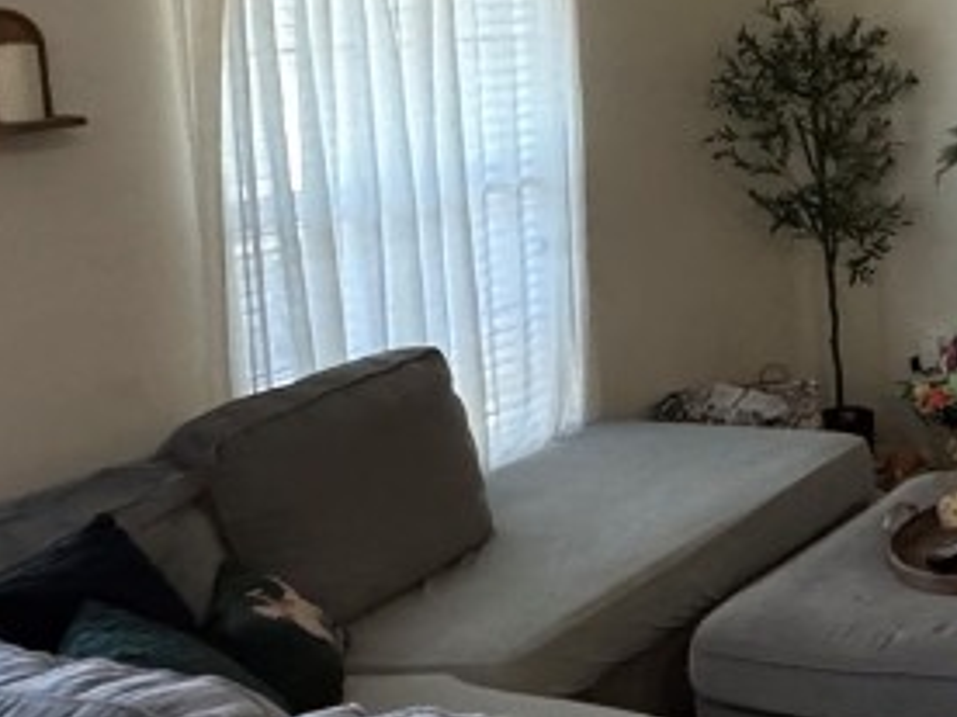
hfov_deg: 29.2
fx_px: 1438
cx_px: 1266
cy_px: 94
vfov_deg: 27.2
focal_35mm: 52
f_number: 2.2
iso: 1000
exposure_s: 1/60
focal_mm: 2.22
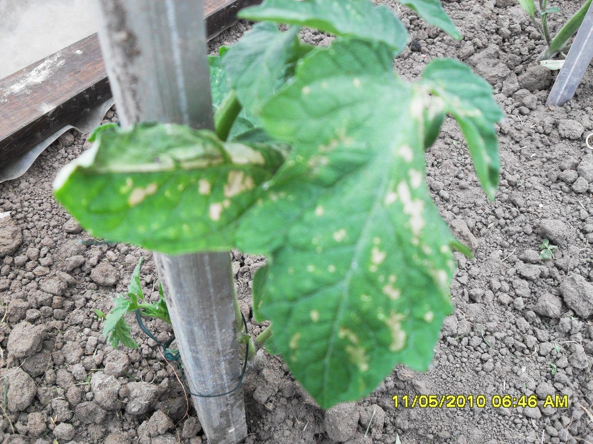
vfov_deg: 40.7
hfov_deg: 52.6
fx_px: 600
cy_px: 222
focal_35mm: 35
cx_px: 296
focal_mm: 6.2
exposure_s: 1/60
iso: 80
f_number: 2.8
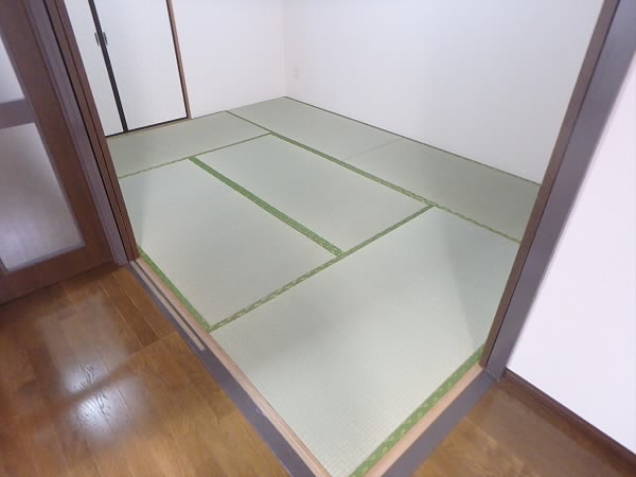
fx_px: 386
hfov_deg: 79.0
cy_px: 238
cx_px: 318
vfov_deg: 63.4
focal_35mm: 21
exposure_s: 1/8
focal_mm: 3.7
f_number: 3.5
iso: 800
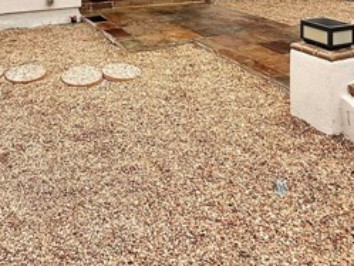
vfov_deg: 31.5
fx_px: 368
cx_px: 104
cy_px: -71
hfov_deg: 49.9
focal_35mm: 36
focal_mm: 2.22
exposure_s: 1/1572
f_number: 2.2
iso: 64
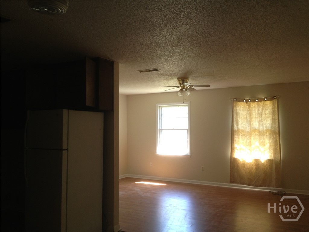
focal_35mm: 35
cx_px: 154
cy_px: 116
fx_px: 312
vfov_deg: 40.7
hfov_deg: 52.6
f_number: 2.4
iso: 64
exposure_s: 1/20
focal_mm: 4.28
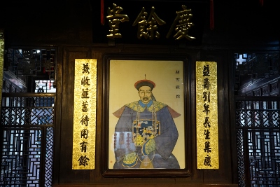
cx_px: 140
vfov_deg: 25.8
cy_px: 94
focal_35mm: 52
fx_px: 408
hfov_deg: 37.8
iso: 800
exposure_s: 1/60
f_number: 4.5
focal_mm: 35
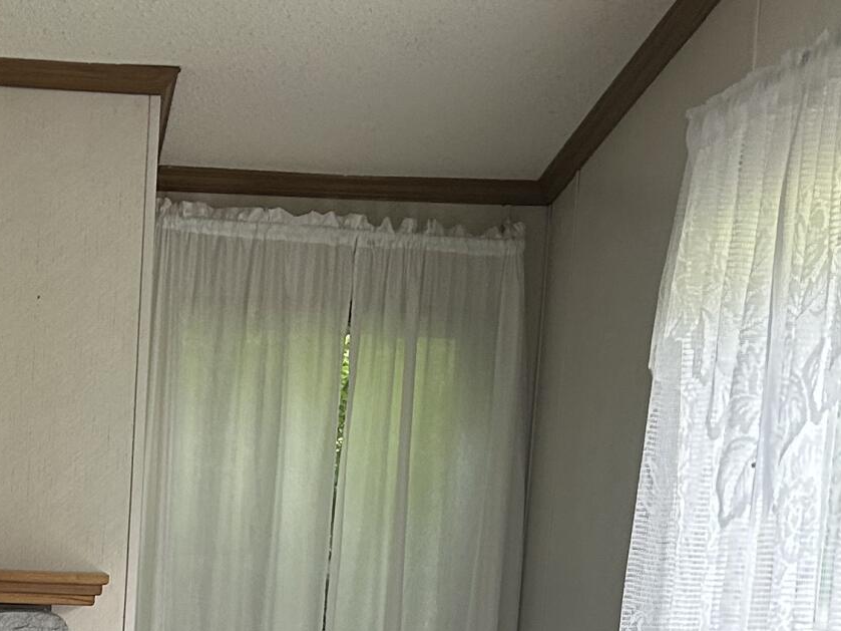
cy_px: 888
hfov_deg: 20.6
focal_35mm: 93
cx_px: 63
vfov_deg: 15.0
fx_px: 2259
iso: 125
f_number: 1.5
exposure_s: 1/77
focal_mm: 5.7
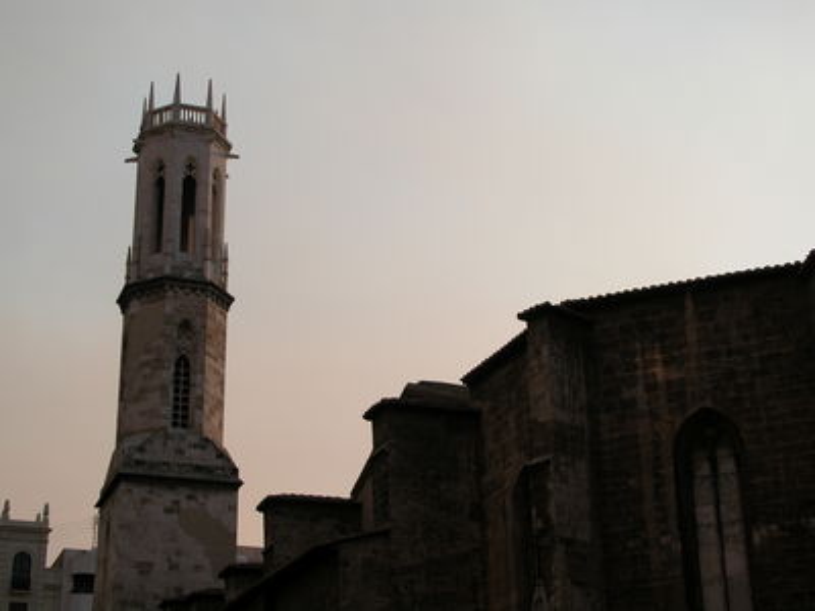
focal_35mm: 66
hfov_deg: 29.4
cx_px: 408
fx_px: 1554
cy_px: 306
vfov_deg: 22.3
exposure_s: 1/380
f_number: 6.5
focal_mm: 16.8
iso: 100
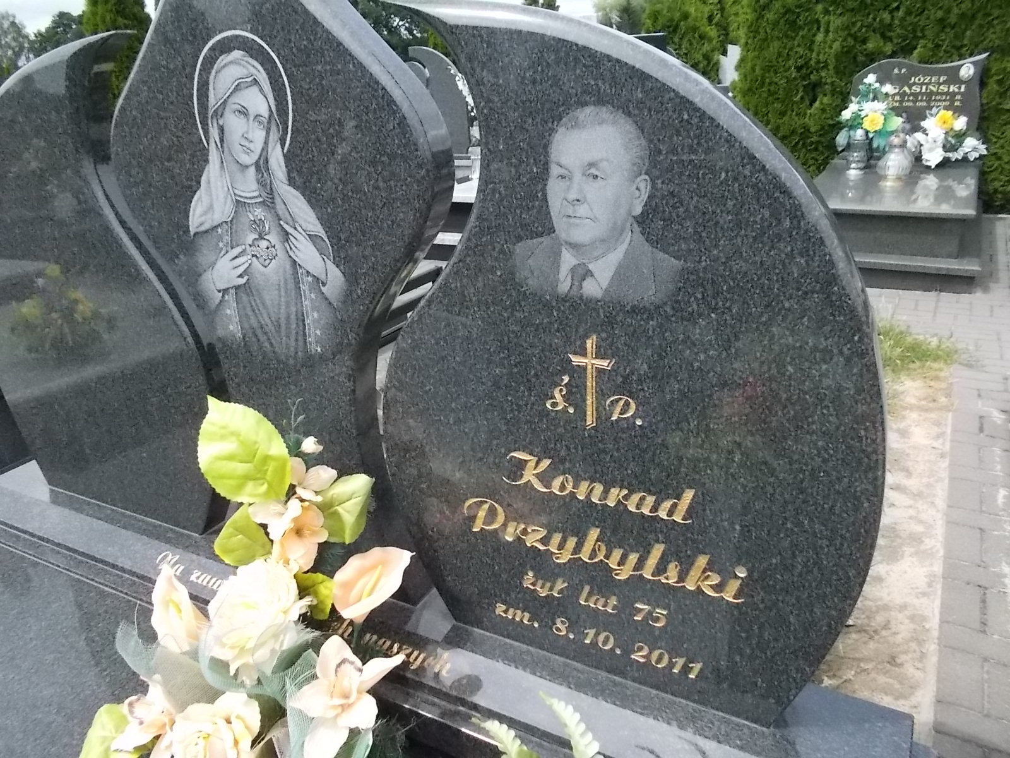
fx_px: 759
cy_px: 379
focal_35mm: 26
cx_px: 505
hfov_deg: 67.3
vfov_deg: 53.1
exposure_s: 1/400
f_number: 8
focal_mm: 4.6
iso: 400
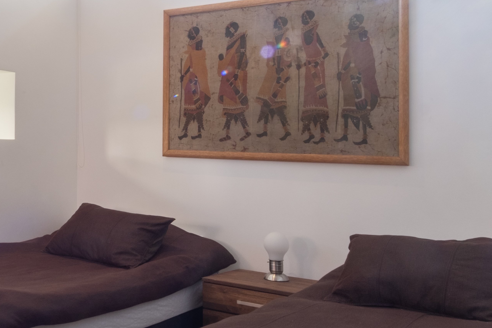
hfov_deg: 41.6
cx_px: 66
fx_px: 601
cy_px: 137
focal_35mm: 44
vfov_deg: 30.5
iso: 200
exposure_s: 1
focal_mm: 12
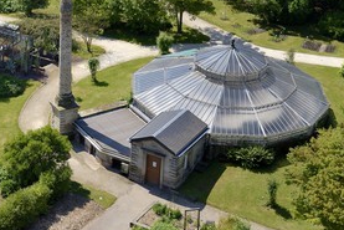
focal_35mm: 88
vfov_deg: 15.5
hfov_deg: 22.9
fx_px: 841
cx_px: 91
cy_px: 77
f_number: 9
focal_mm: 58
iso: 200
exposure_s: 1/320
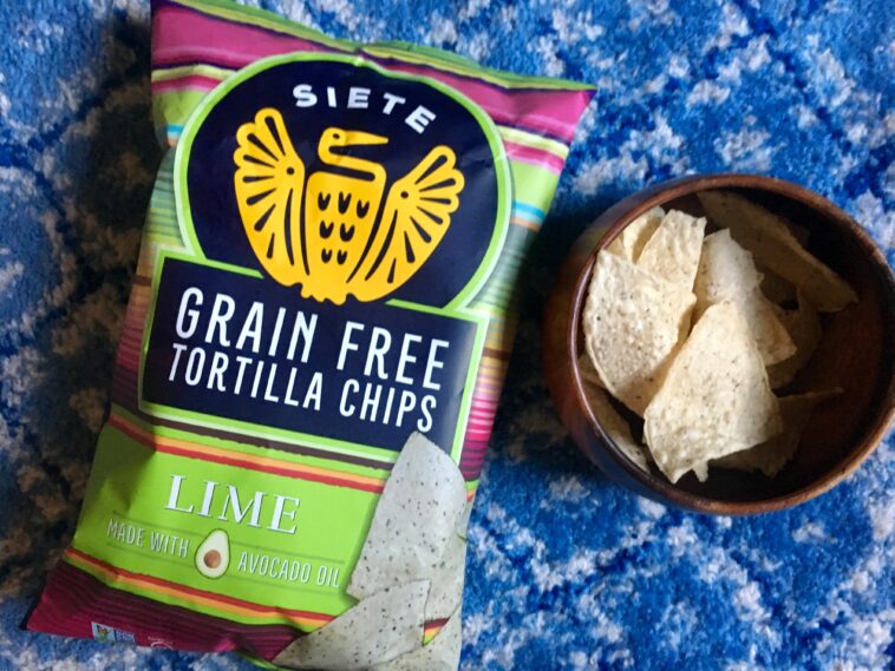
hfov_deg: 61.6
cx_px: 448
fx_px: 750
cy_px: 336
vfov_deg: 48.3
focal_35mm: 29
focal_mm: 4.15
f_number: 2.2
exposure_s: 1/15
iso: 200
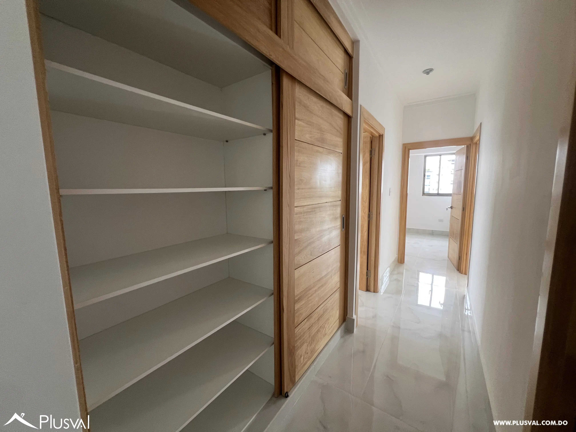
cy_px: 216
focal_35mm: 13
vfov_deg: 89.9
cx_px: 288
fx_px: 216
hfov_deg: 106.2
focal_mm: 1.57
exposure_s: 1/99
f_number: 1.8
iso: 160
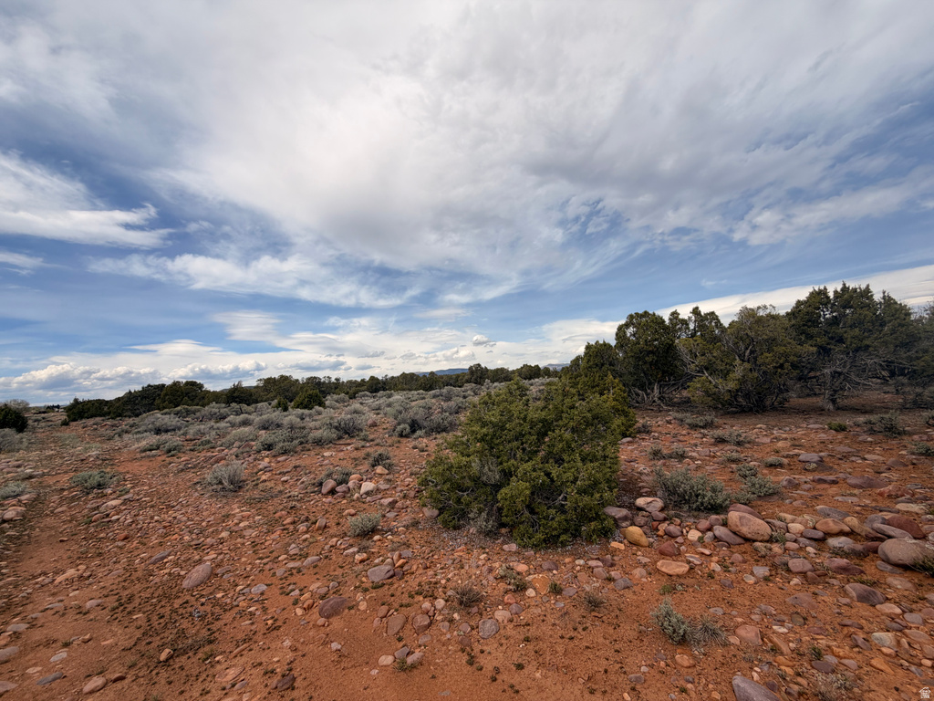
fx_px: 378
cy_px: 350
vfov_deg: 85.7
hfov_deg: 102.1
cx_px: 467
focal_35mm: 14
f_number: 2.2
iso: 20
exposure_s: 1/1497
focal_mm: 2.22
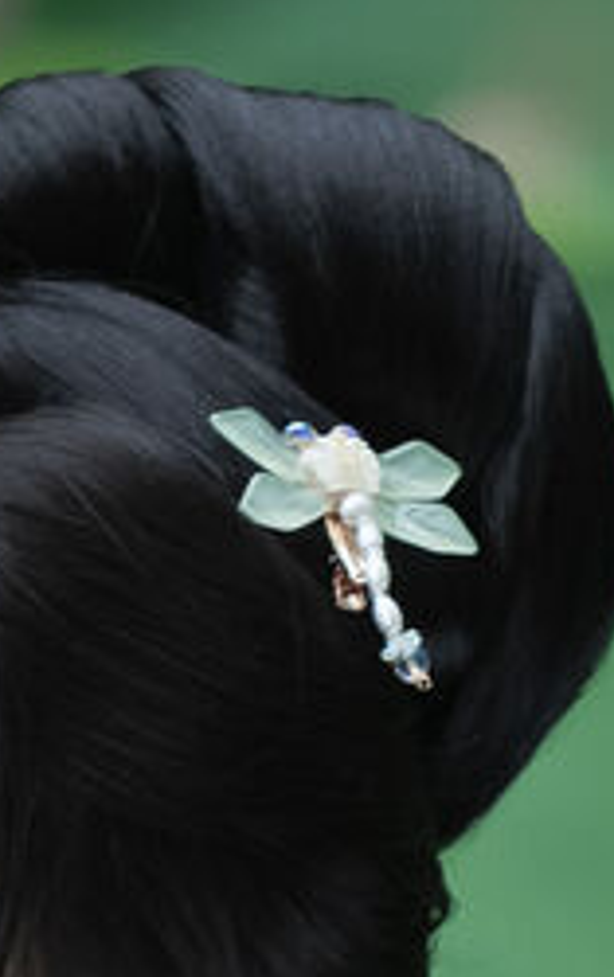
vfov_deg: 1.4
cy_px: 2657
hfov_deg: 0.9
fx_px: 39089
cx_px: -246
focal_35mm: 1465
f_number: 2.8
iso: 320
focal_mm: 200
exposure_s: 1/800
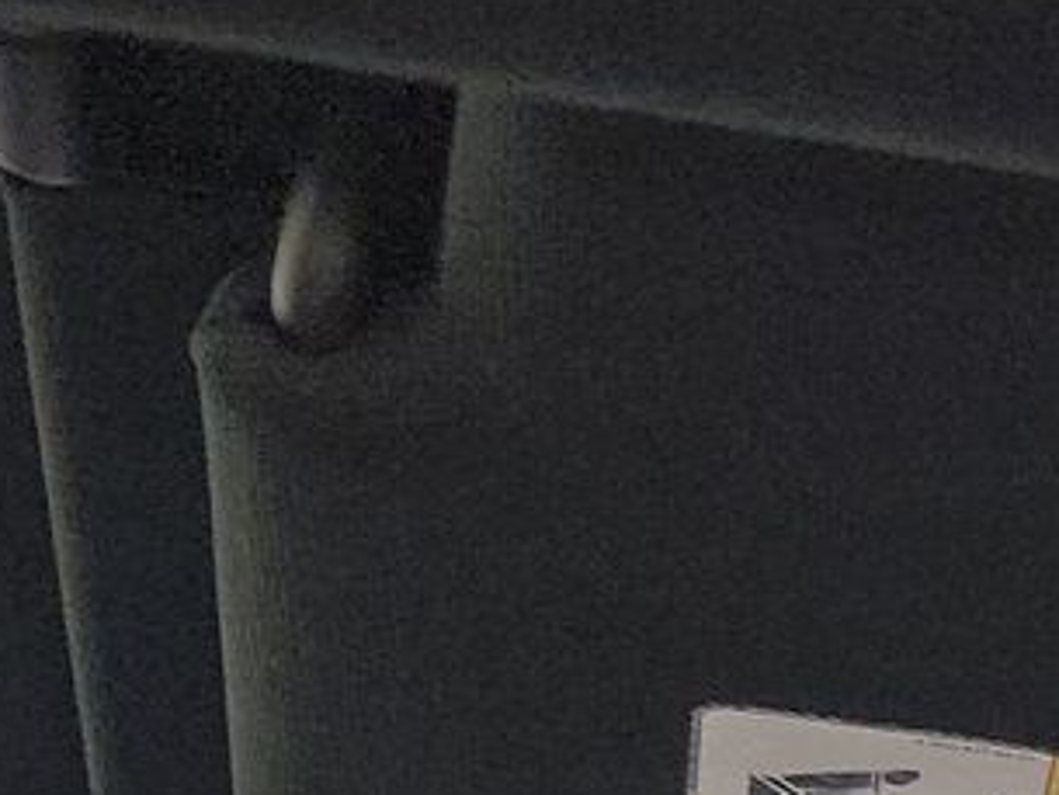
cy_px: 1649
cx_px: 1868
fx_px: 3856
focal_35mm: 126
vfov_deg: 10.7
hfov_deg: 14.0
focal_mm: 6.7
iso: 157
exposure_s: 1/59
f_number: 1.8
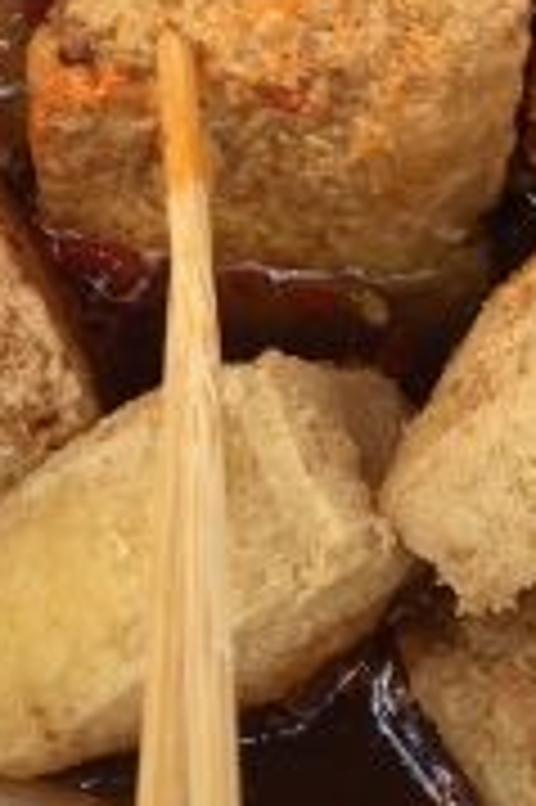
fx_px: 2640
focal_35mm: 118
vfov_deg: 17.0
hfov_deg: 11.6
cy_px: 5
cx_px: 363
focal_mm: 4.15
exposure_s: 1/50
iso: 32
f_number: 2.2
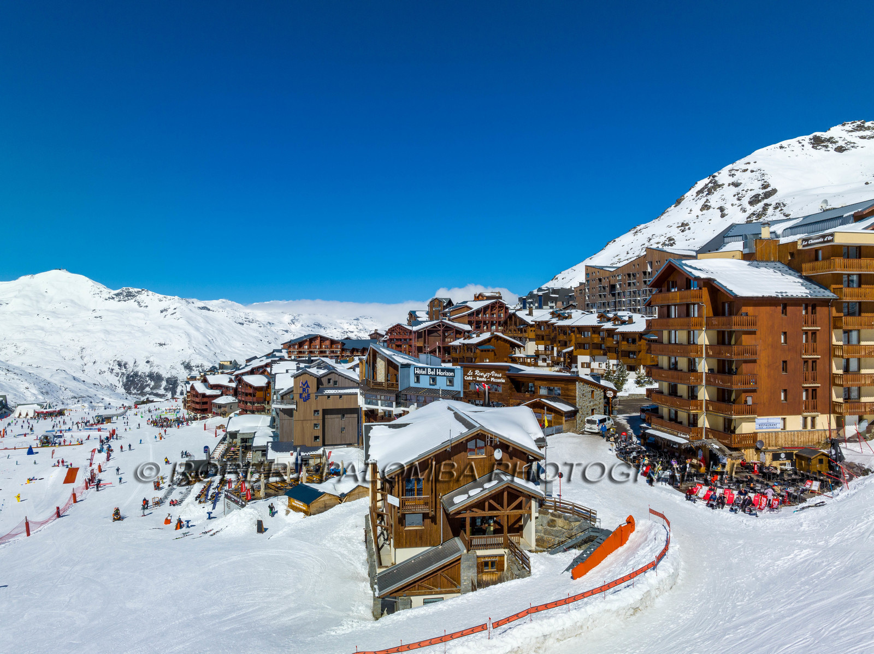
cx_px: 437
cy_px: 327
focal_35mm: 24
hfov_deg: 71.6
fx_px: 606
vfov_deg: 56.8
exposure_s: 1/400
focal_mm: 12.3
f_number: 11
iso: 100
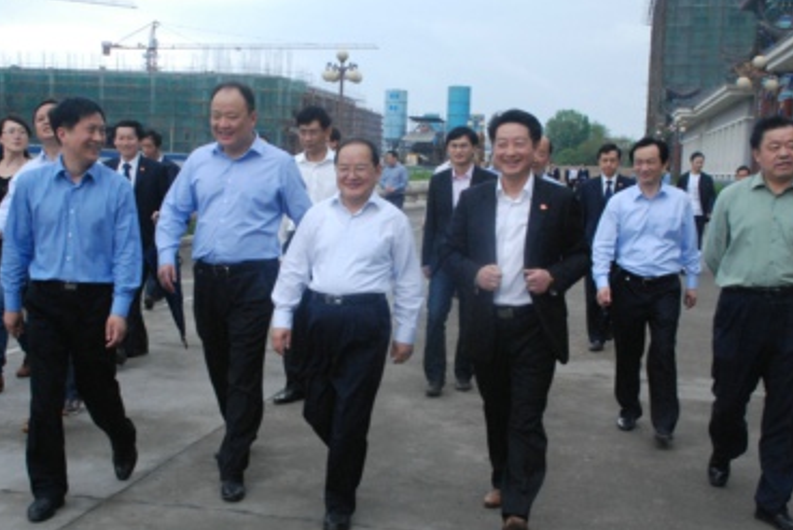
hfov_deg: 37.5
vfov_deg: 25.6
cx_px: 377
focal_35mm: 53
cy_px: 276
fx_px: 1168
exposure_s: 1/320
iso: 1600
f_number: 9
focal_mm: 26
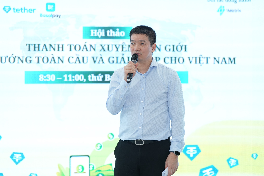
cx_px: 132
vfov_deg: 13.3
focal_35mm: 103
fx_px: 755
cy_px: 88
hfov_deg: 19.8
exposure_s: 1/200
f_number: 2.8
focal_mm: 103
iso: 400
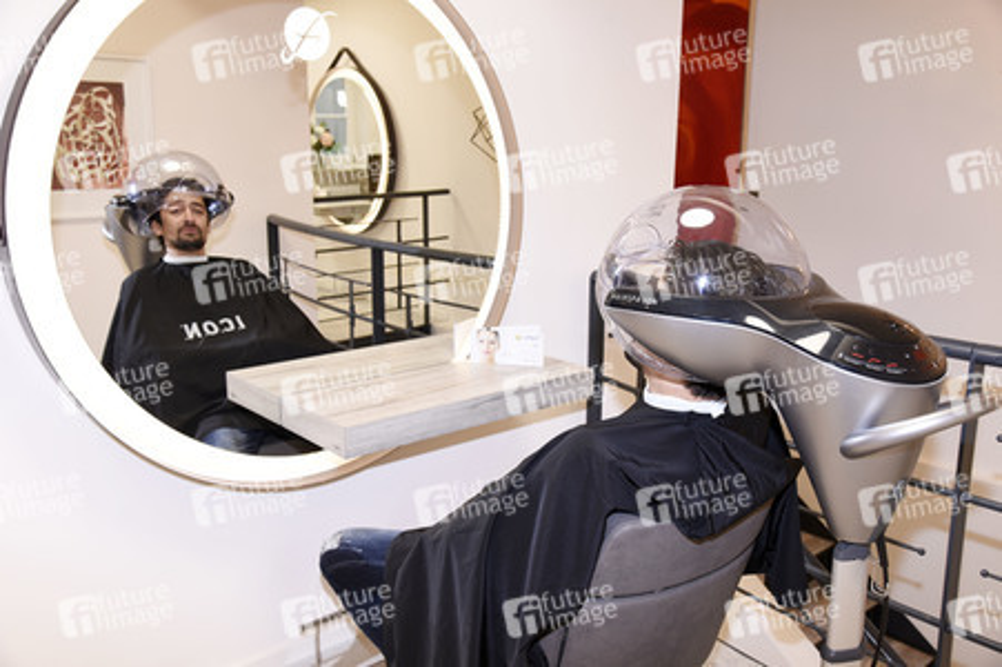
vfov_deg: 38.8
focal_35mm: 34
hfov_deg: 55.8
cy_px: 334
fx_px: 946
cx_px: 501
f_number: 6.3
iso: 1600
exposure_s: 1/125
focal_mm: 34
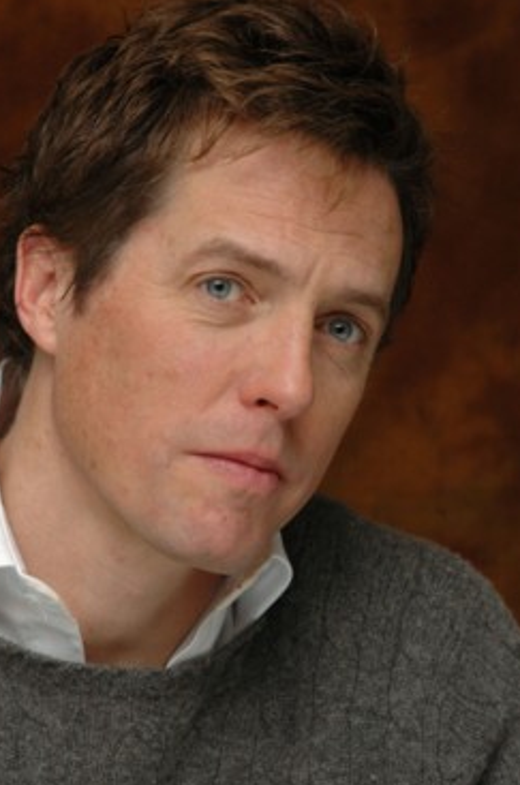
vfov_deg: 10.5
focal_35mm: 196
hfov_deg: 7.0
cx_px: 254
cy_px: 387
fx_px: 4267
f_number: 10
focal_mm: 120
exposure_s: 1/1250
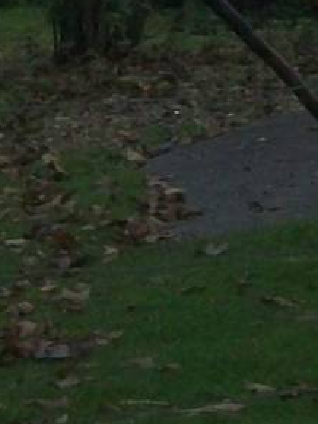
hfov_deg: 4.3
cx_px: 661
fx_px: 4180
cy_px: -691
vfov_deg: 5.6
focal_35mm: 341
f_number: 4.1
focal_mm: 11
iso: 169
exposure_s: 1/500
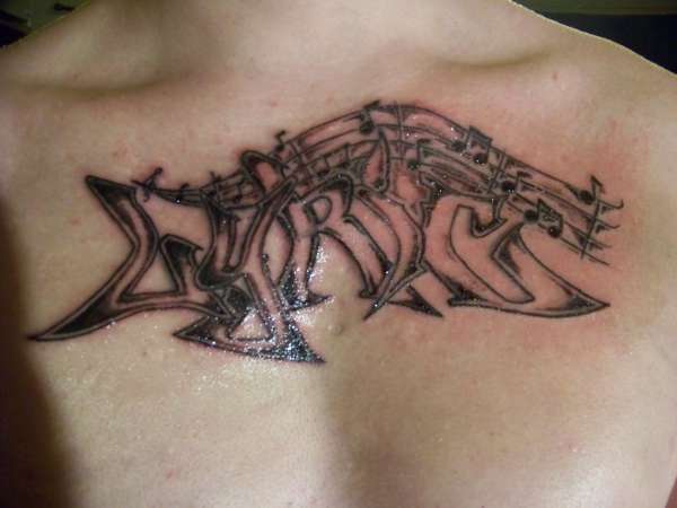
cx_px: 338
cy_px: 254
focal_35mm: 36
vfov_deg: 39.7
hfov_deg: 51.4
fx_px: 704
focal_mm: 5.85
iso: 400
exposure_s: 1/13
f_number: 2.8
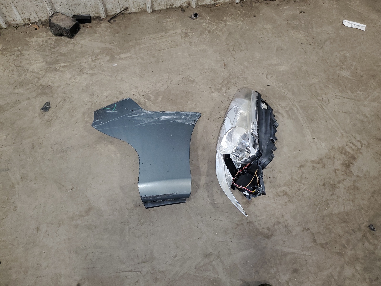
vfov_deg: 53.1
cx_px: 190
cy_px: 143
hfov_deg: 67.3
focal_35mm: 26
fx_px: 286
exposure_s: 1/60.2
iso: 116
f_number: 1.5
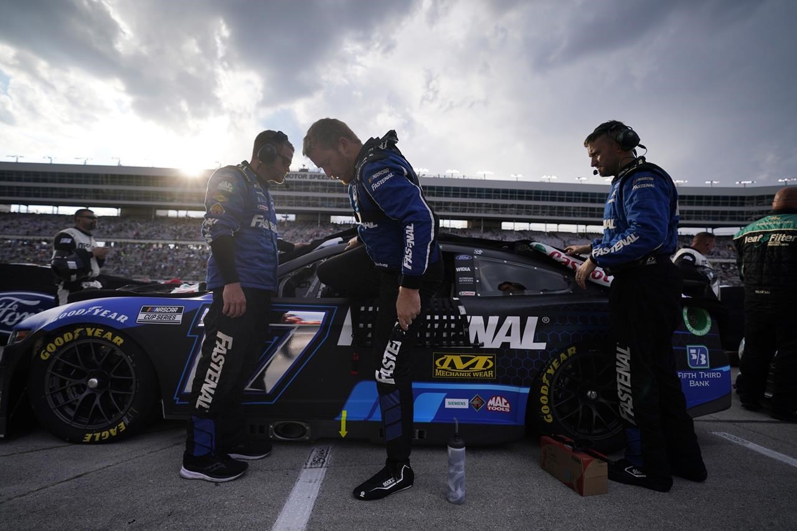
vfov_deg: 73.7
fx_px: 354
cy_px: 266
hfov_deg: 96.7
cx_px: 398
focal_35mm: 16
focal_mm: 16
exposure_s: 1/4000
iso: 320
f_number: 3.2
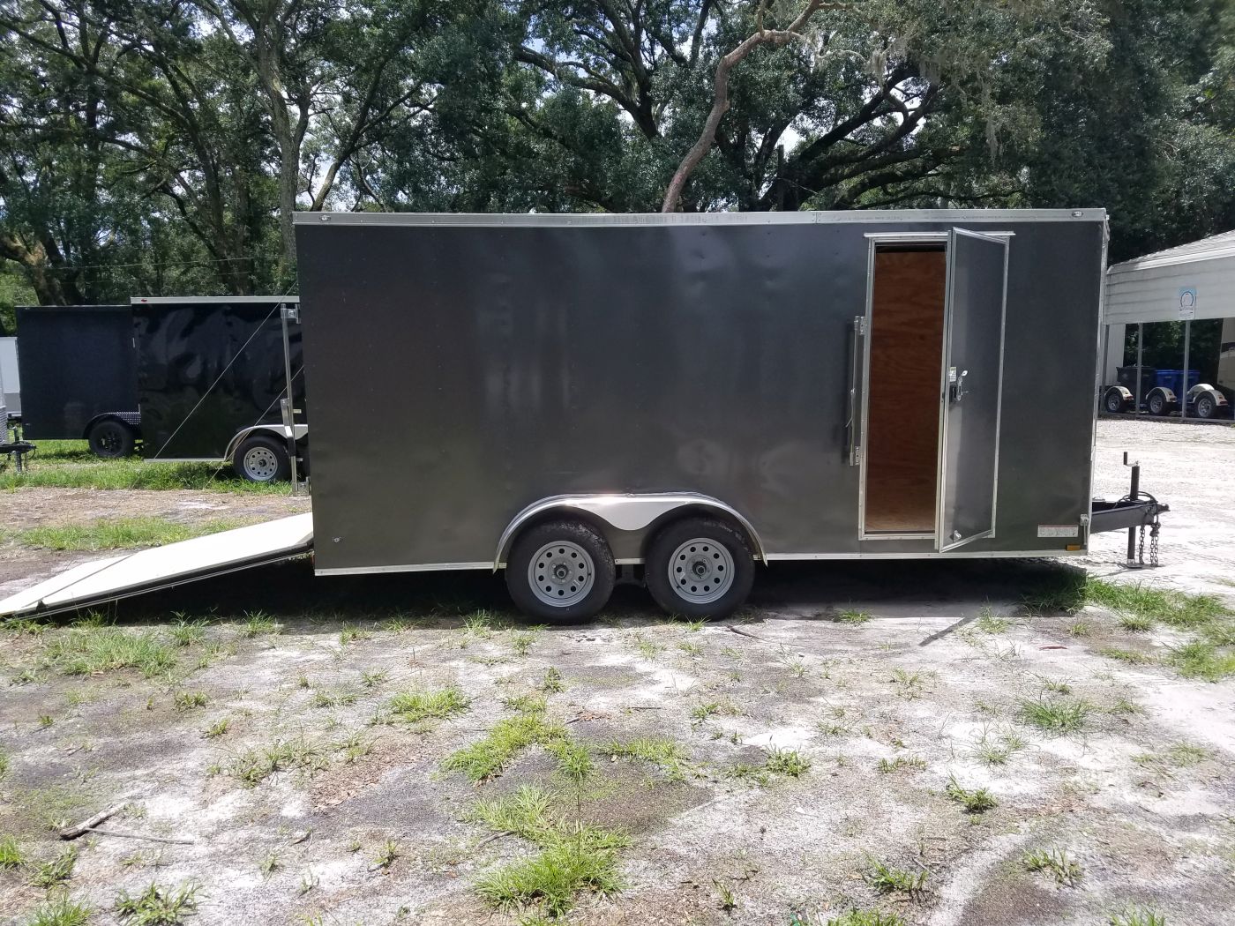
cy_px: 463
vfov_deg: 53.1
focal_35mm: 26
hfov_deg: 67.3
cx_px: 618
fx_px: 928
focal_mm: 4.2
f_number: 1.7
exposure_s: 1/2168
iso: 50
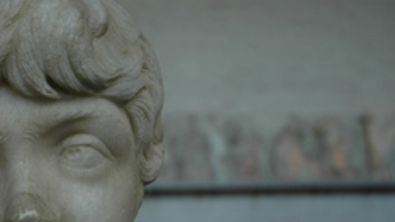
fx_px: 775
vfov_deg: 16.2
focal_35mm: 74
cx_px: 29
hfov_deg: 27.4
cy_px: 176
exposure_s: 1/40
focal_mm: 25
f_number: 3.8
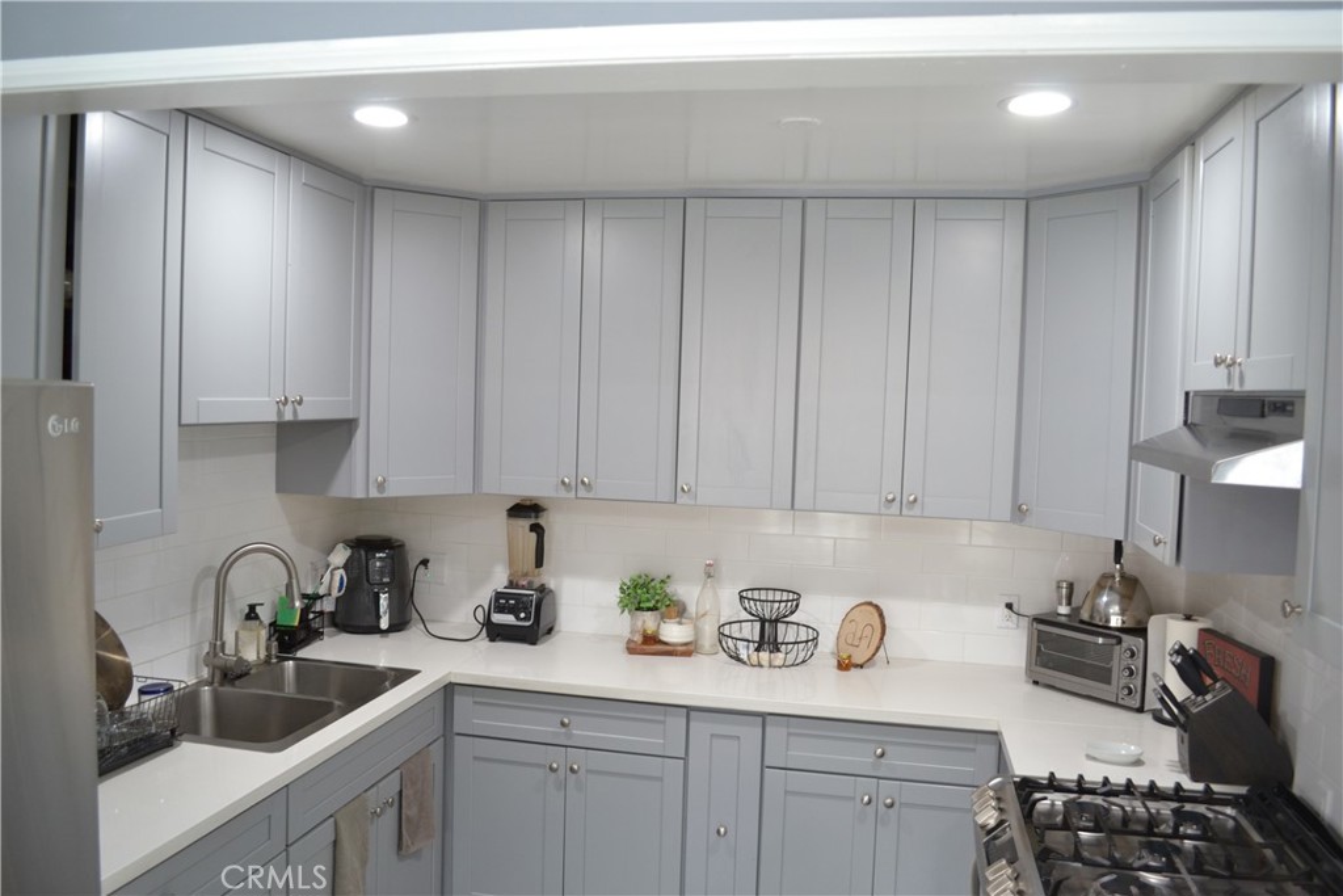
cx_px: 672
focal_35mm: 27
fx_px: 1007
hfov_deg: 67.4
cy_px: 448
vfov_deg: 47.9
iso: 400
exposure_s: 1/25
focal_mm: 18
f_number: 3.5
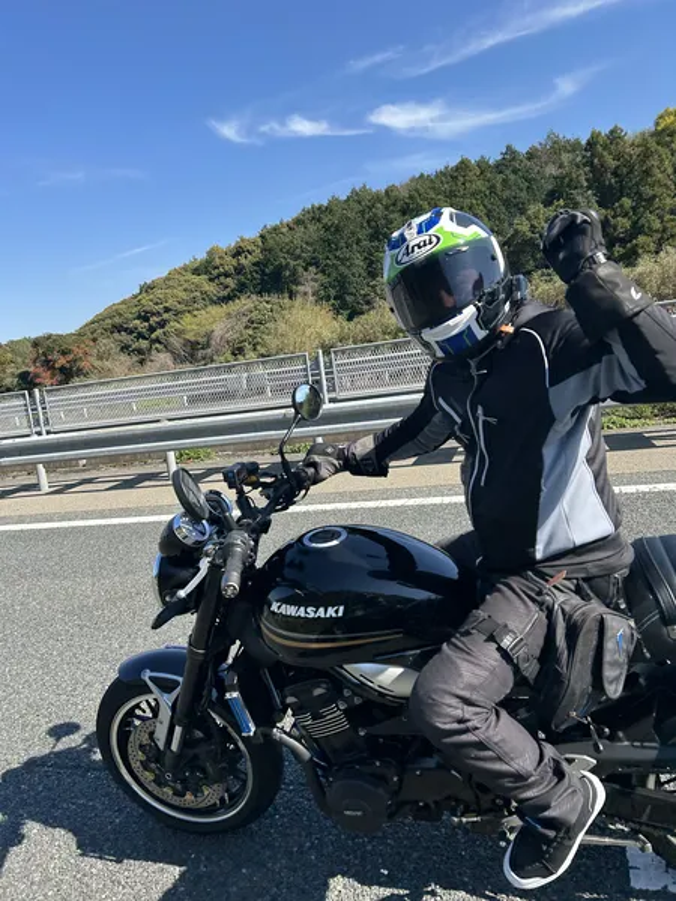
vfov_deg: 67.3
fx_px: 677
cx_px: 338
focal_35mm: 26
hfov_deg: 53.1
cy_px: 450
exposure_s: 1/2762
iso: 50
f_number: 1.5
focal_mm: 5.7
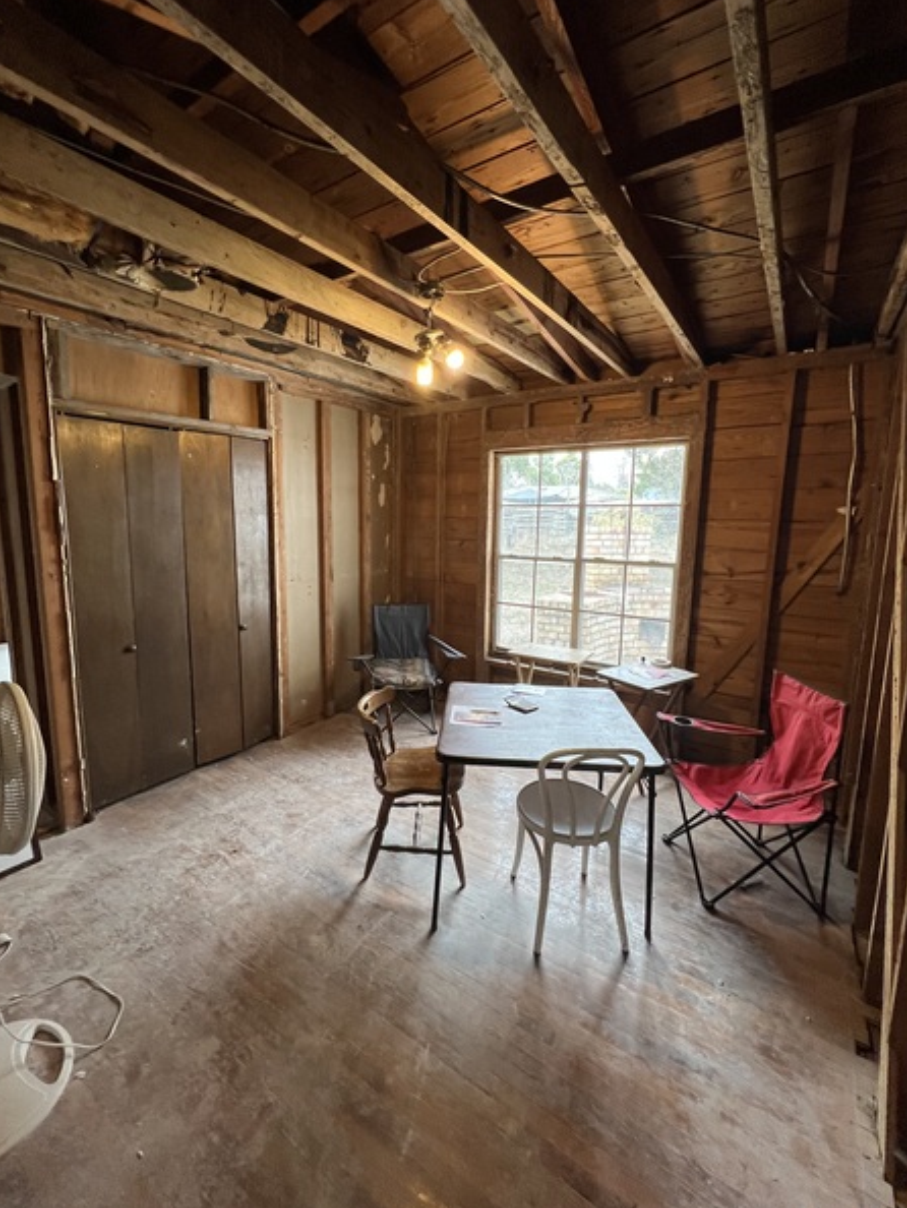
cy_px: 586
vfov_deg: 102.0
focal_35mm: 14
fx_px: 489
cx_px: 429
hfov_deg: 85.6
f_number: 1.8
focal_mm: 1.57
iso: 200
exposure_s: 1/120
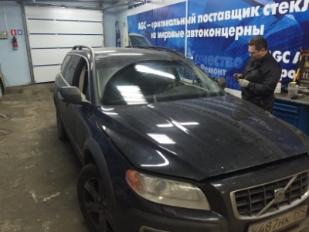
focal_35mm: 29
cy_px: 116
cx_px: 154
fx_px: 259
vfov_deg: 48.2
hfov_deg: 61.7
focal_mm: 4.15
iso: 200
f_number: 2.2
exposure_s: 1/33
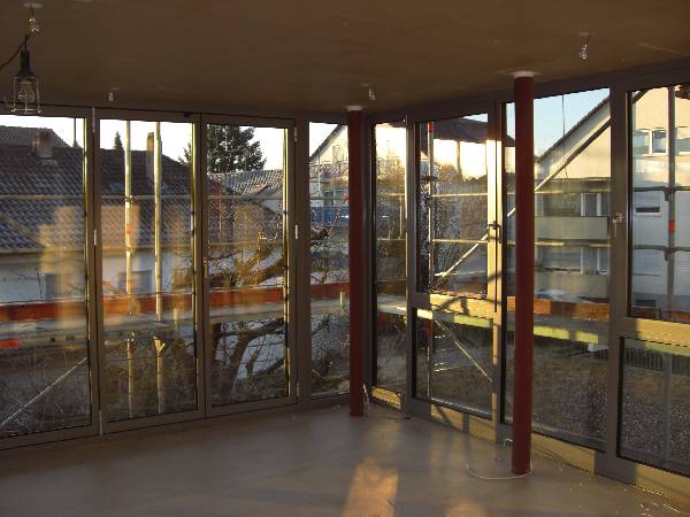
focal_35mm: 38
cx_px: 345
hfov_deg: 49.0
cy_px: 258
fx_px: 757
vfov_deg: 37.7
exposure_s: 1/125
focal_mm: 6.2
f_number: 2.7
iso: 64
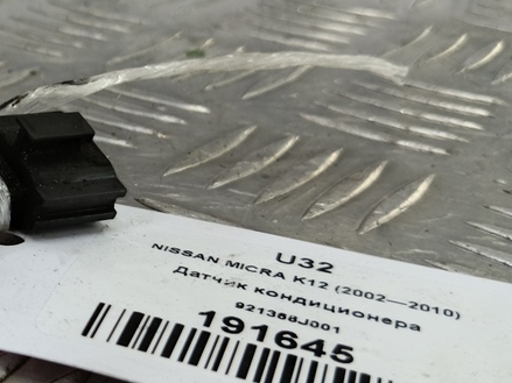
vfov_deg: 23.3
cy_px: 184
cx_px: -71
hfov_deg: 27.7
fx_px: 932
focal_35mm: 63
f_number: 1.6
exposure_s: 1/33.3
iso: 103
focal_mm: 4.11
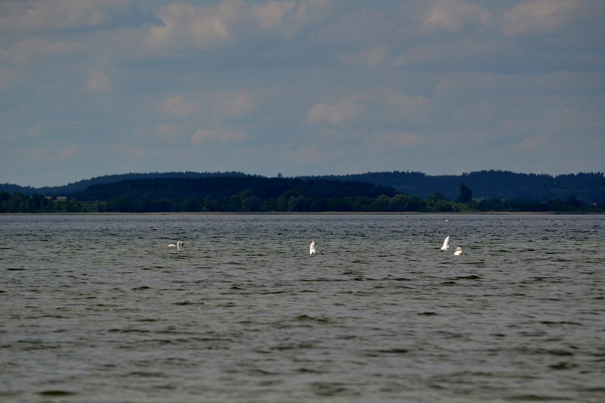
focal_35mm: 281
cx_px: 305
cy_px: 201
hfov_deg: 7.3
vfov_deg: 4.9
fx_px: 4713
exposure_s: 1/8000
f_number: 5
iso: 450
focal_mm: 185
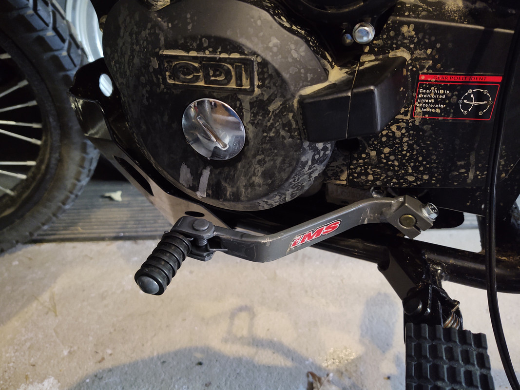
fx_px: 406
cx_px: 260
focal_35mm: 27
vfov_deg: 51.3
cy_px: 195
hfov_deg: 65.3
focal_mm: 4.75
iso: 856
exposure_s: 1/14
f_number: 1.7
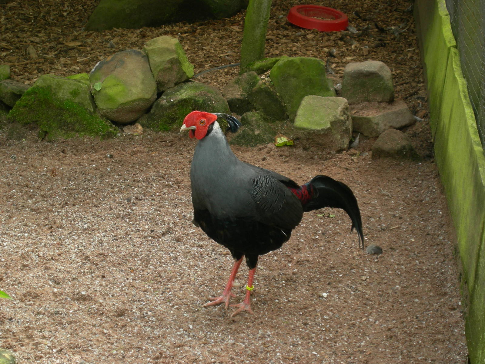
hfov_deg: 15.6
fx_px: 1765
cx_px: 242
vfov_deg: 11.8
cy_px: 182
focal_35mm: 126
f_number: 5.2
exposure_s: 1/60.3
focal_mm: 26.3
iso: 106
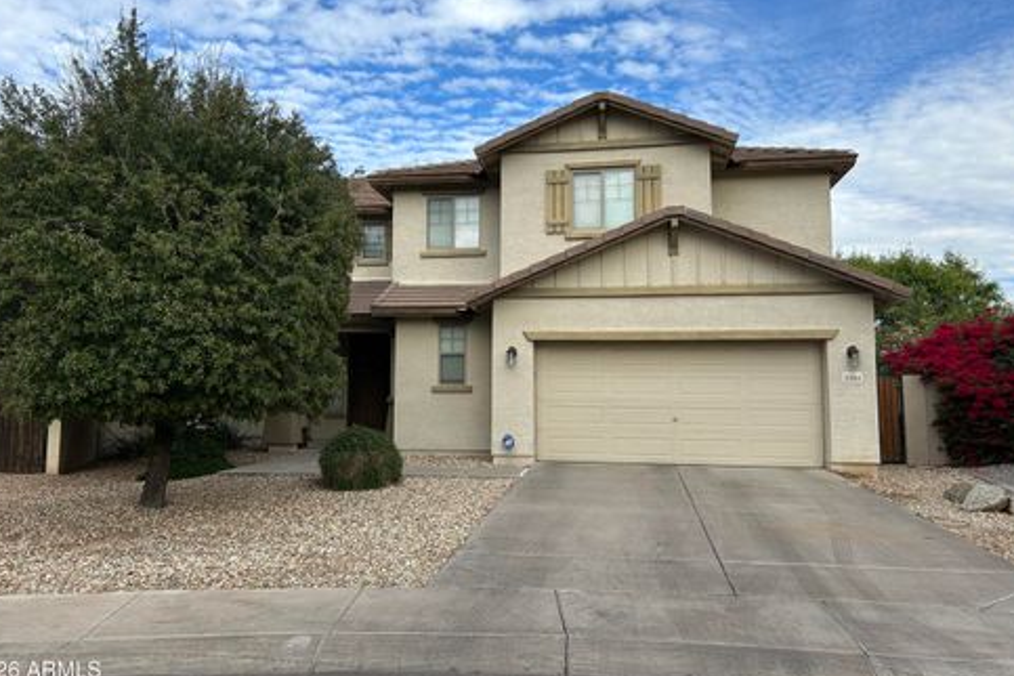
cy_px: 312
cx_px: 493
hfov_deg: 65.5
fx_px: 789
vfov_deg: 46.4
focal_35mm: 28
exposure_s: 1/2513
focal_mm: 5.7
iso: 50
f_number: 1.5
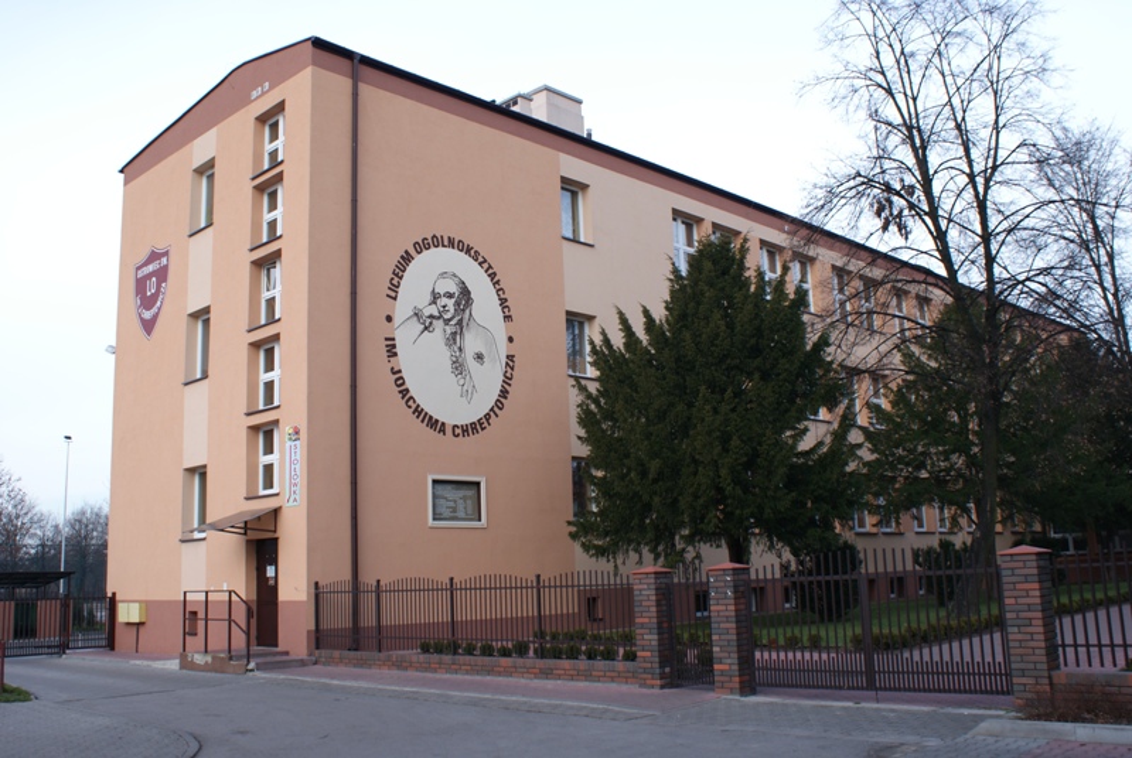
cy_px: 379
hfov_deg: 57.2
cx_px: 566
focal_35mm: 33
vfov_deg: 40.1
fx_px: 1039
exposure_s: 1/60
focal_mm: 22
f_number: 7.1
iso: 100
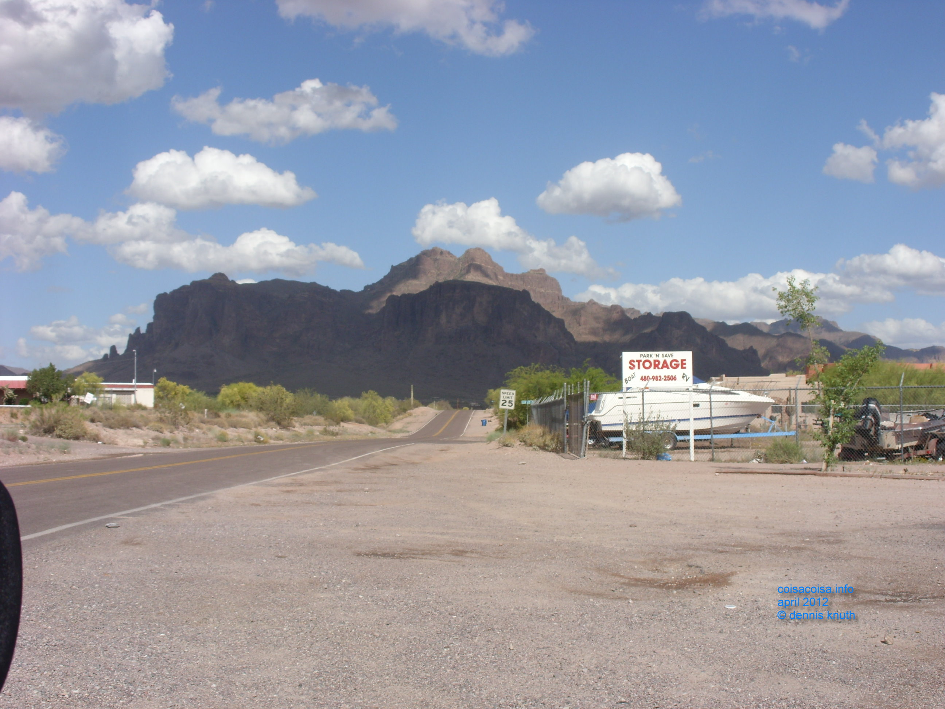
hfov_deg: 34.3
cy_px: 354
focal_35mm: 56
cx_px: 472
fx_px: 1529
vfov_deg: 26.1
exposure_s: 1/569
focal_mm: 9.3
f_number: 5.3
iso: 50
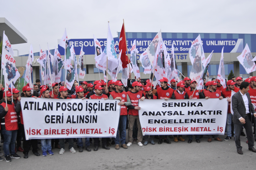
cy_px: 85
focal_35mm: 36
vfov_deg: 36.8
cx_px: 128
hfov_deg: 53.2
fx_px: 256
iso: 400
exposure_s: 1/100
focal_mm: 24
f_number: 4
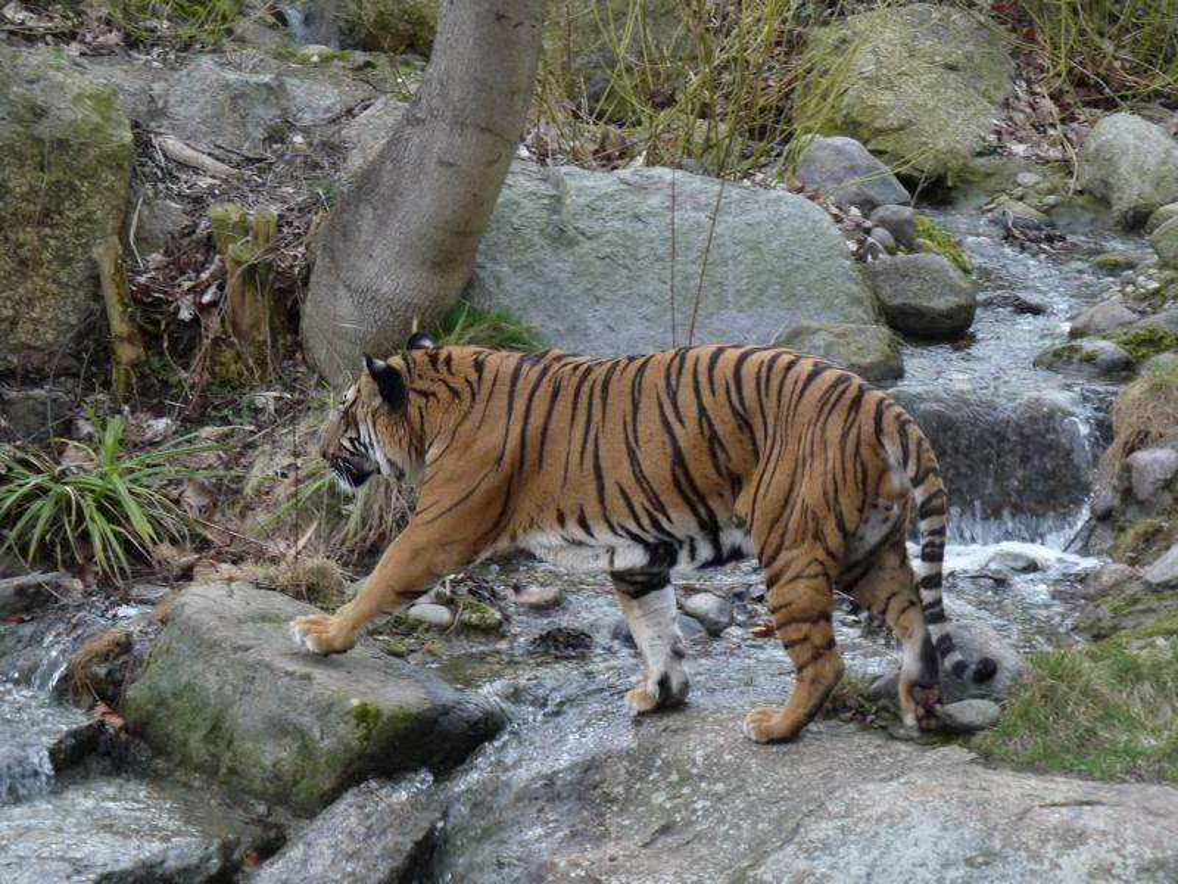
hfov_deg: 12.7
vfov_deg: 9.6
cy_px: 442
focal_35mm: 155
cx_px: 589
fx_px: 5275
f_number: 3.7
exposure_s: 1/200
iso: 400
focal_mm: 27.5
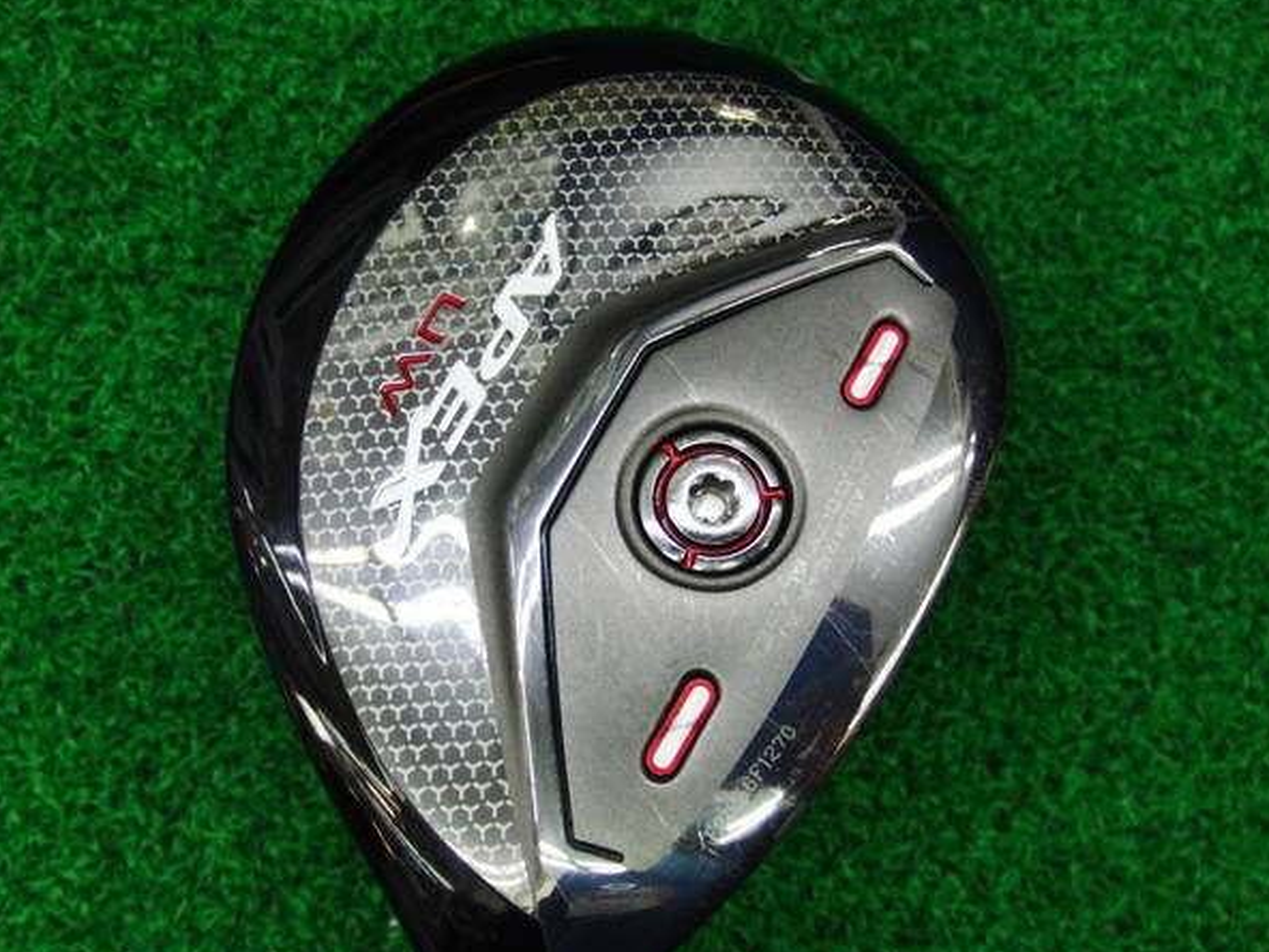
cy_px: 500
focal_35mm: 40
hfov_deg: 46.8
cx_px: 609
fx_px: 1466
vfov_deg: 36.0
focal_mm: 6.42
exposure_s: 1/80
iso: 400
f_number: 3.6
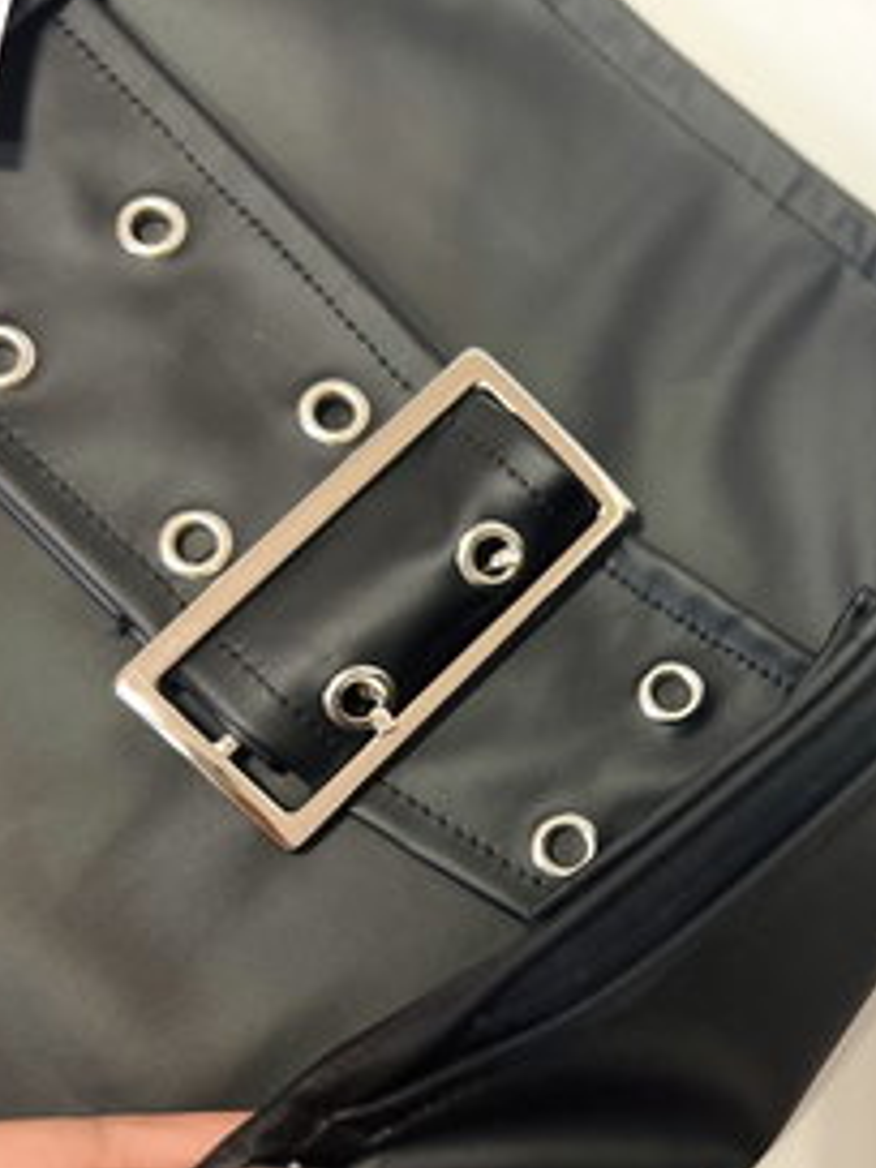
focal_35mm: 51
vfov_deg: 37.4
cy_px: 698
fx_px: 1721
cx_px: 734
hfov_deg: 27.8
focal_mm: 5.7
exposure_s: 1/100
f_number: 1.5
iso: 125
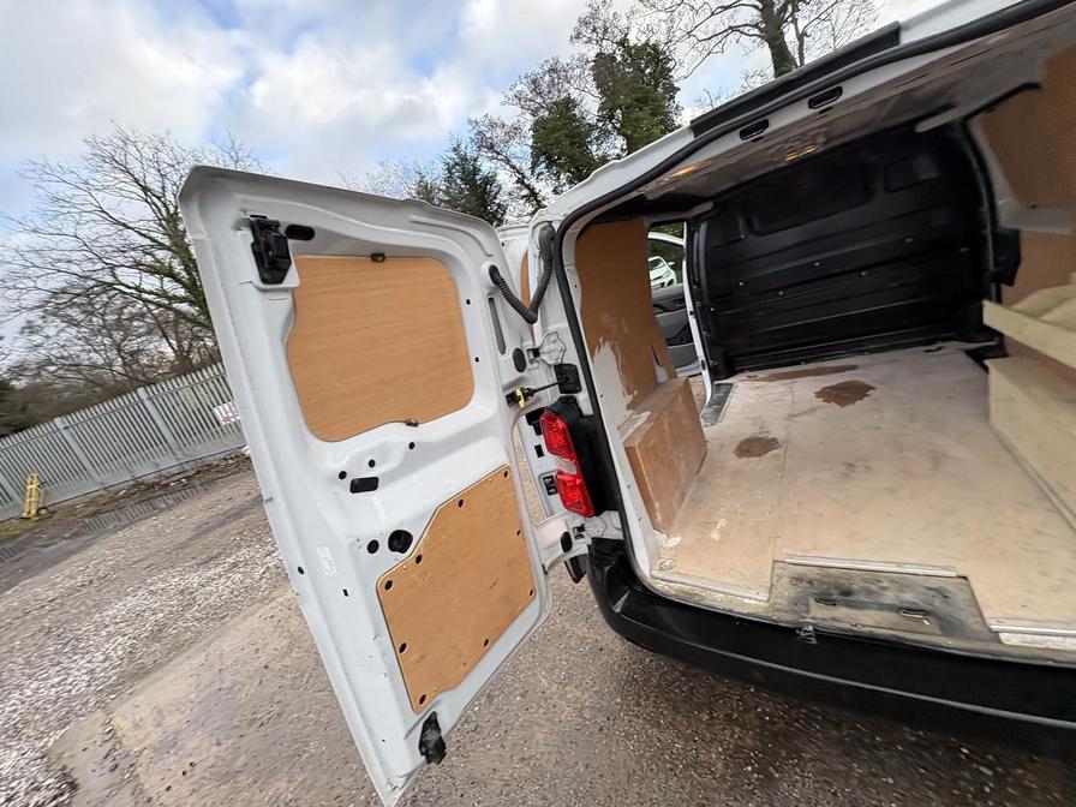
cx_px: 538
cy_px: 404
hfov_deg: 102.1
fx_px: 435
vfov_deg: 85.7
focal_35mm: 14
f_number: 2.2
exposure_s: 1/127
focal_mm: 2.22
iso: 50
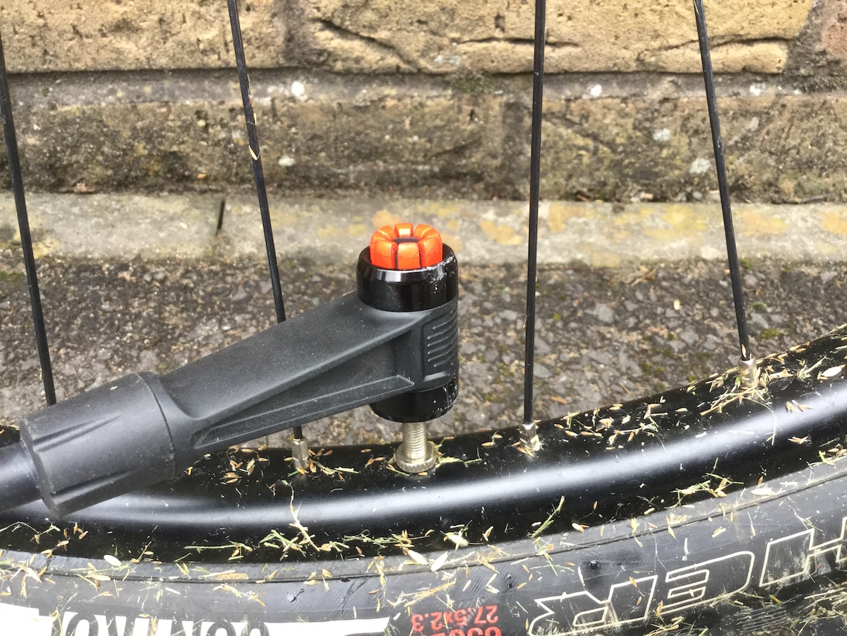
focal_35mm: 31
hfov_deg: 58.4
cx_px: 424
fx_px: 759
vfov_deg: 45.4
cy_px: 318
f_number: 2.4
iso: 40
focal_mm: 3.3
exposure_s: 1/33
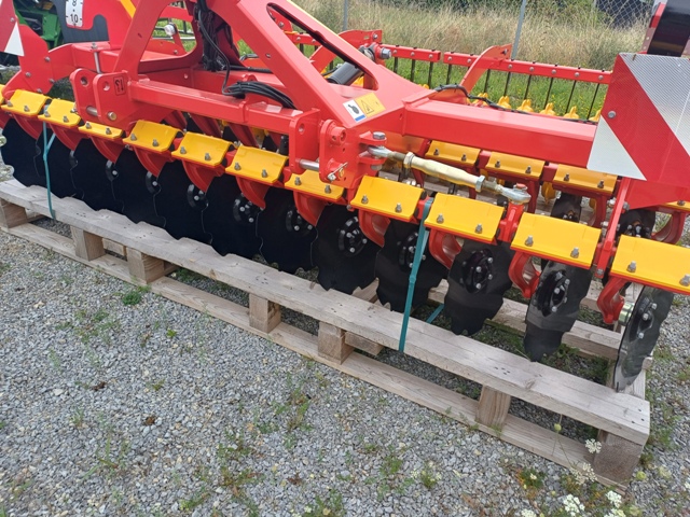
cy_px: 258
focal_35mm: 25
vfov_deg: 54.9
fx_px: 498
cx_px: 345
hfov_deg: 69.4
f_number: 1.8
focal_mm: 4.65
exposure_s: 1/288
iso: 50
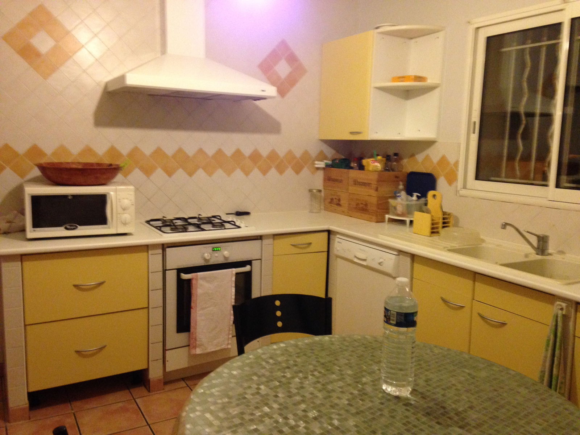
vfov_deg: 42.9
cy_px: 218
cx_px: 290
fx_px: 553
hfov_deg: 55.4
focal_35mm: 33
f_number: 2.4
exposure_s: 1/15
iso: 400
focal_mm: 4.12
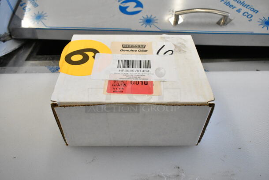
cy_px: 90
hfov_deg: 61.9
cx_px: 134
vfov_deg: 43.7
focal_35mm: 30
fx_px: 224
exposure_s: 1/320
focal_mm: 20
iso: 6400
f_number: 7.1
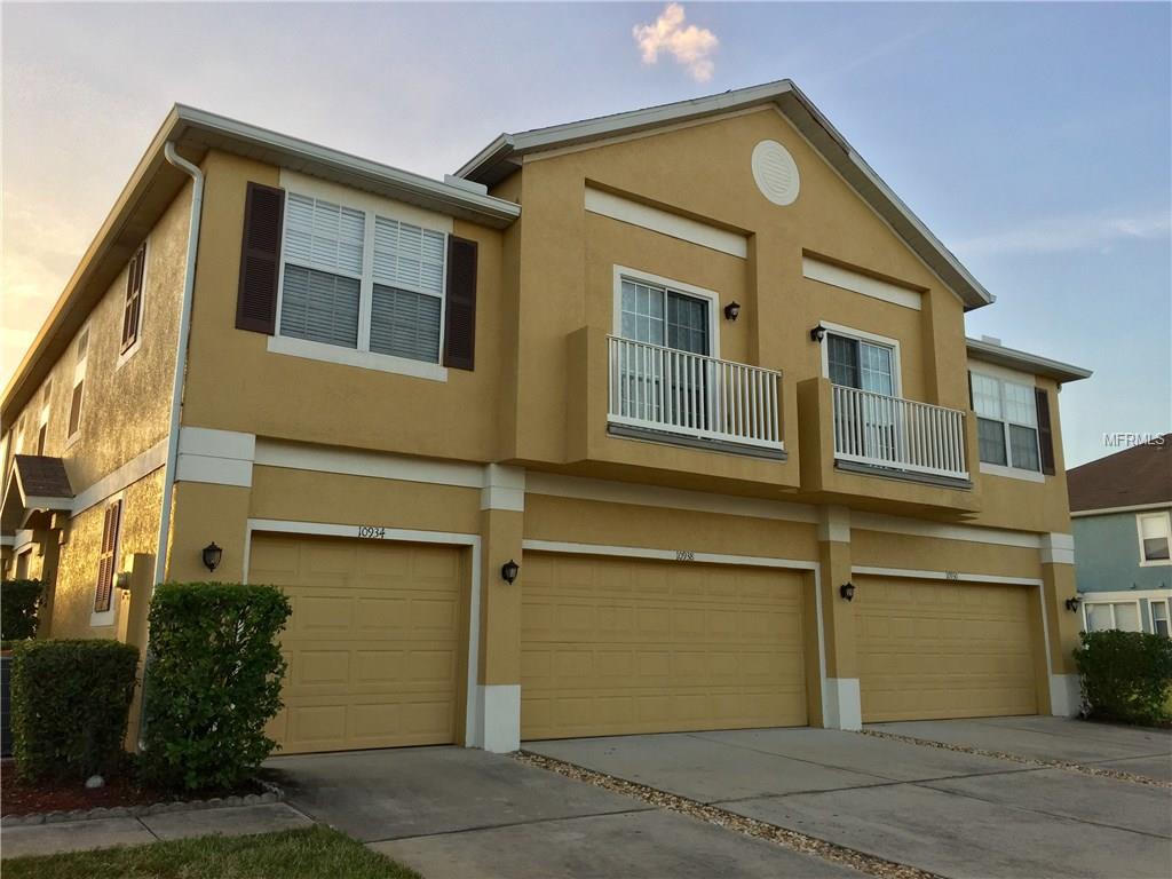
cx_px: 586
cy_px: 440
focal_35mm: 29
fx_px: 982
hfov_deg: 61.7
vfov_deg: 48.2
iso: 32
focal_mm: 4.15
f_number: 2.2
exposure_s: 1/295
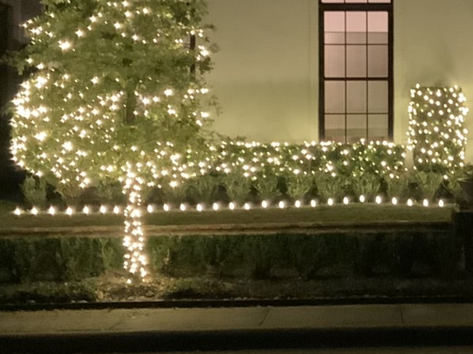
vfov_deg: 14.7
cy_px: 88
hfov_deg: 19.0
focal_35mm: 100
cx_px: 495
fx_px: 1366
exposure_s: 1/30
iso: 500
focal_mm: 3
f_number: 1.8
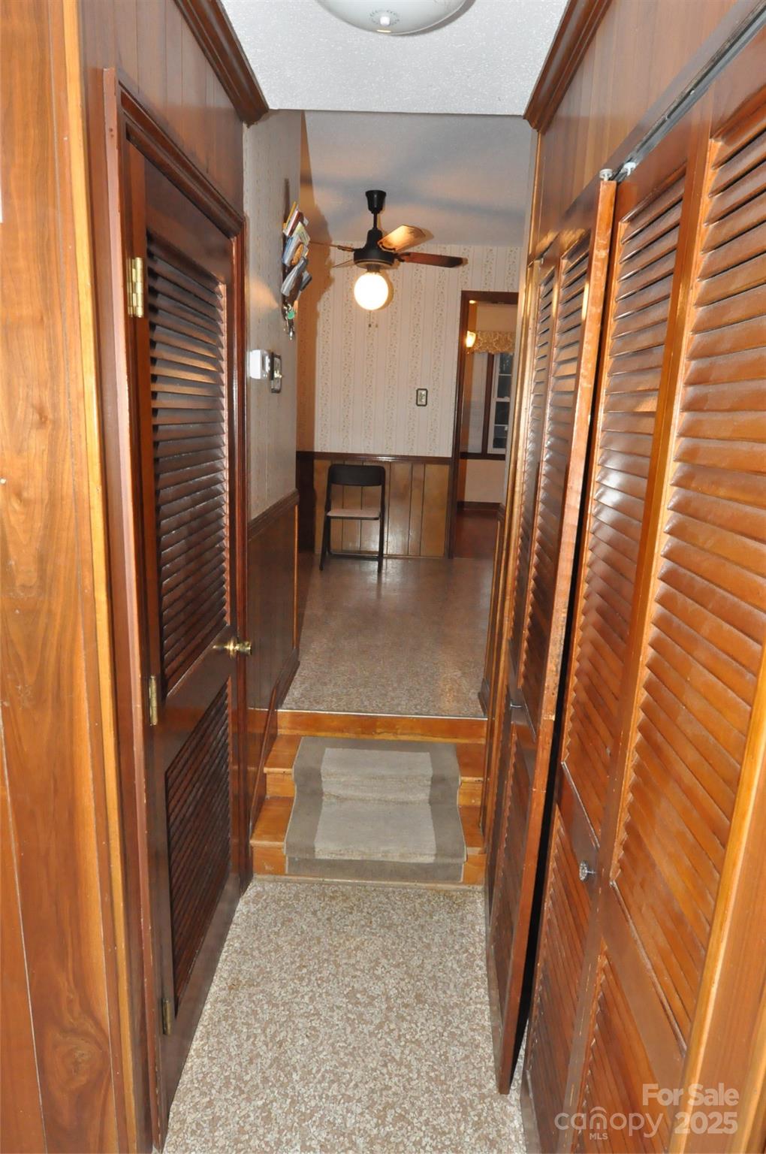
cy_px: 577
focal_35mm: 21
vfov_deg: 81.3
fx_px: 672
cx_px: 383
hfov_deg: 59.4
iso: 3200
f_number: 8
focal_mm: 14
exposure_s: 1/60
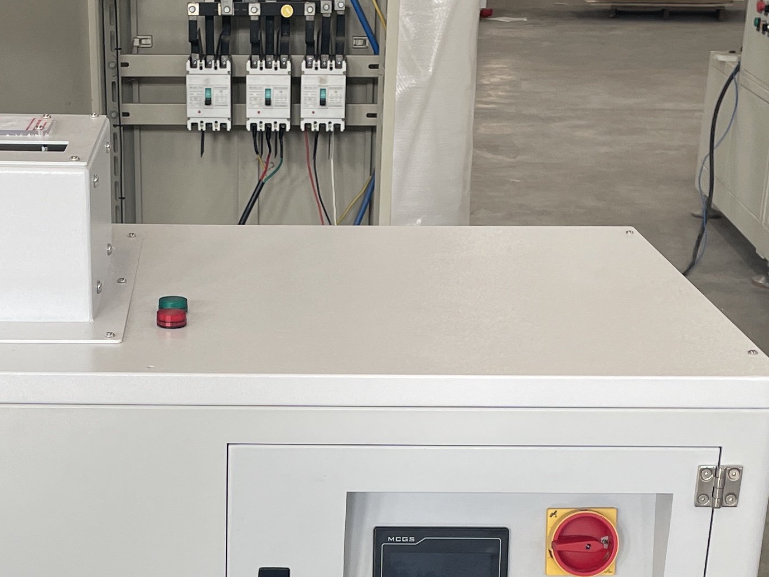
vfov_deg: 19.0
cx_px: 235
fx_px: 1689
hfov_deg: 25.5
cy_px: 547
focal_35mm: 76
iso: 50
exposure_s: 1/121
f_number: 1.6
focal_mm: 4.2
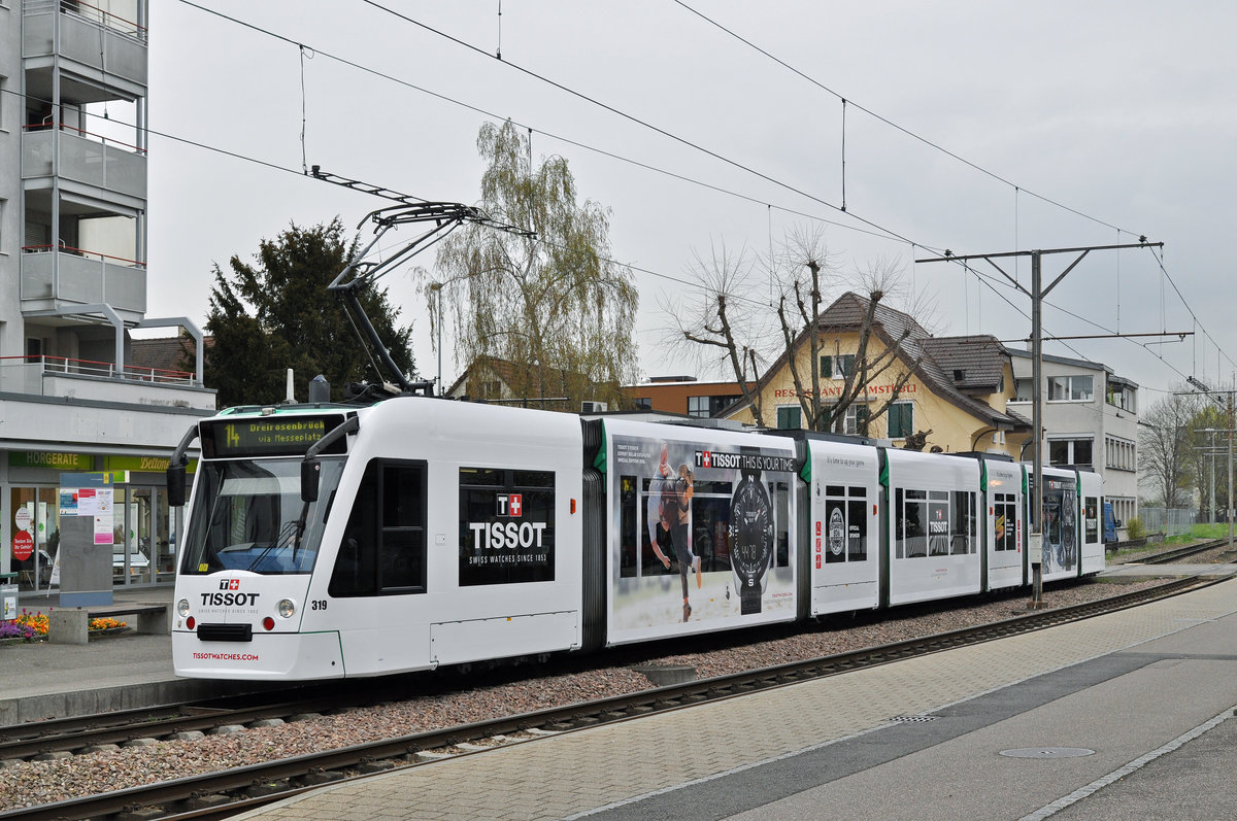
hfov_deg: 37.9
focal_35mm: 52
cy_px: 410
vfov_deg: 25.7
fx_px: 1802
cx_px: 618
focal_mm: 35
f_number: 10
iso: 400
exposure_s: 1/160
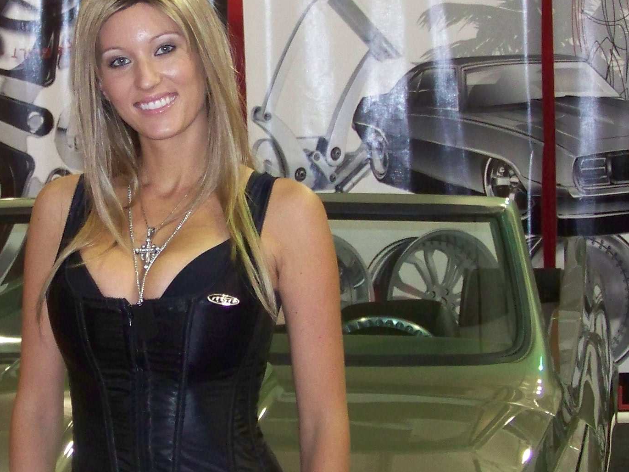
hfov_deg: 16.2
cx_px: 160
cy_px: 247
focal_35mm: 121
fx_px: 2198
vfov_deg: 12.2
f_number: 3.2
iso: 200
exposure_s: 1/30
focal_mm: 8.9
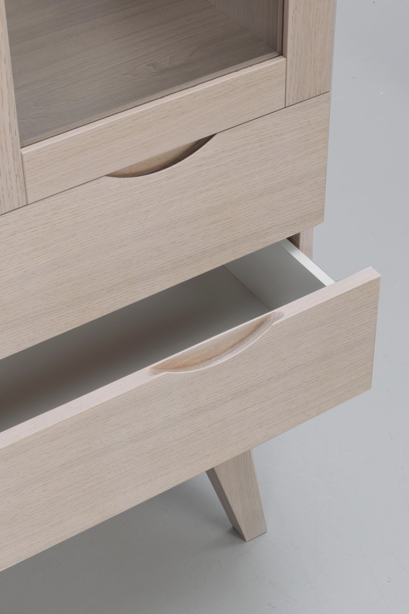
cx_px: 204
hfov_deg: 18.2
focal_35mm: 75
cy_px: 307
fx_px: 1278
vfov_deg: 27.0
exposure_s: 1/100
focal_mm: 50
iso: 100
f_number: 16
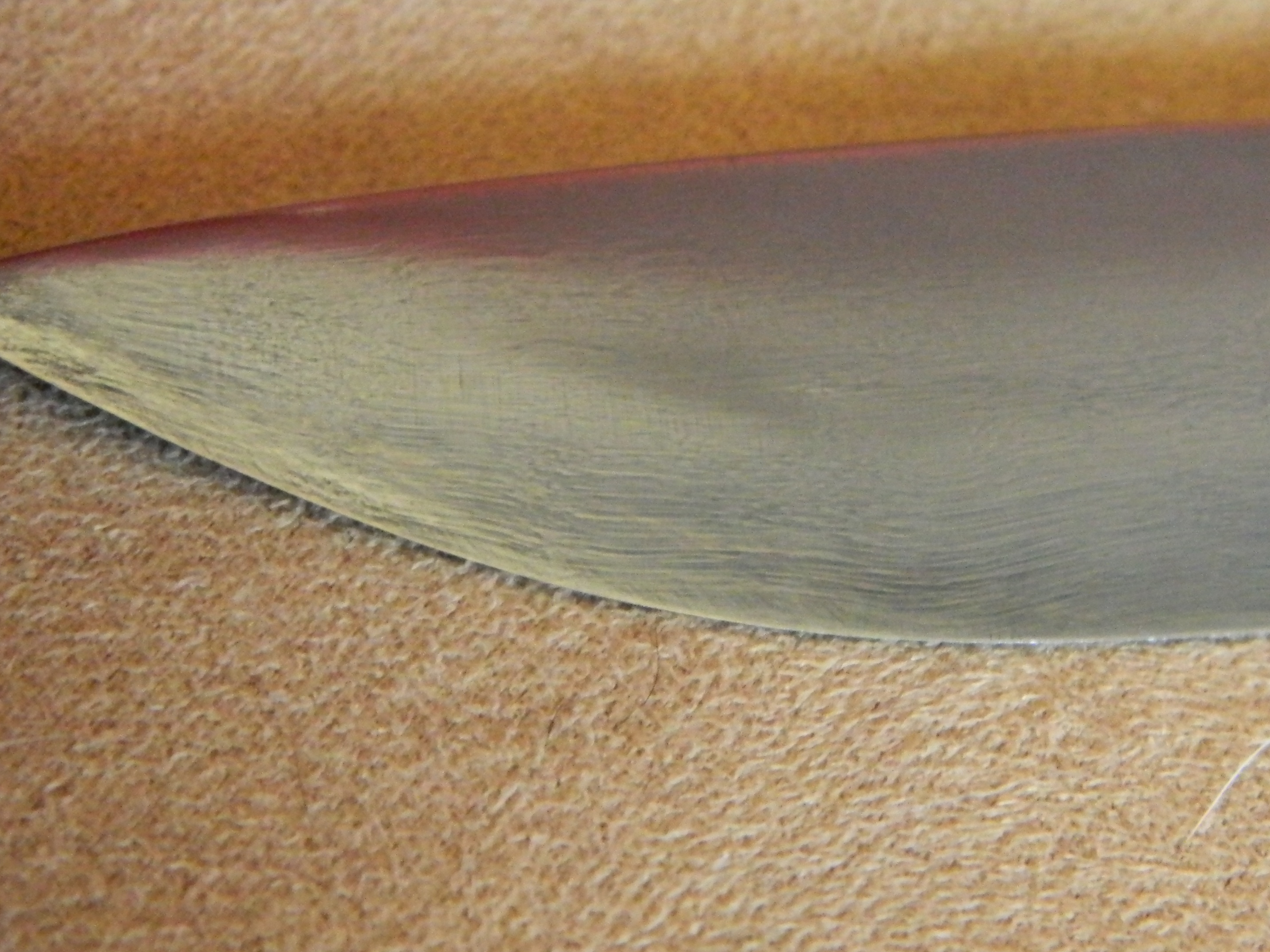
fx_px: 5686
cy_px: 366
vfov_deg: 9.6
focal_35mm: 155
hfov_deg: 12.7
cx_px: 899
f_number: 4.5
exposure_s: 1/6
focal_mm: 18.6
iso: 800
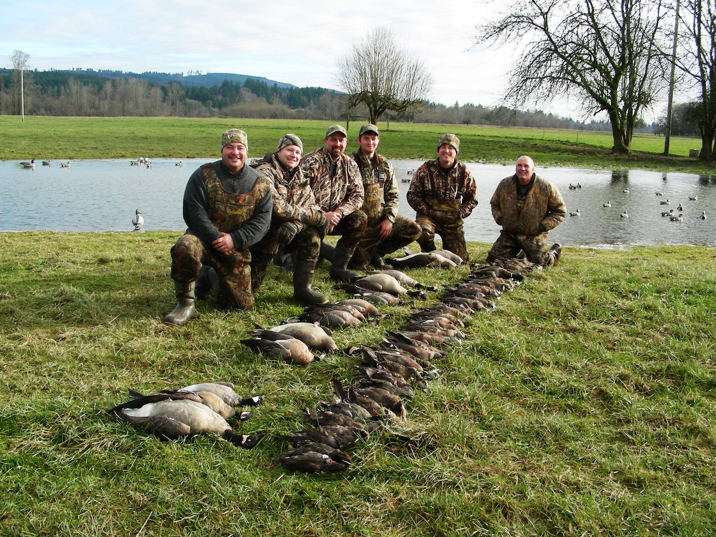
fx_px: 786
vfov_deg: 37.7
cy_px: 268
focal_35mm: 38
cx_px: 358
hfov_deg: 49.0
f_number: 4
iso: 50
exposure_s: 1/290
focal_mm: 6.3
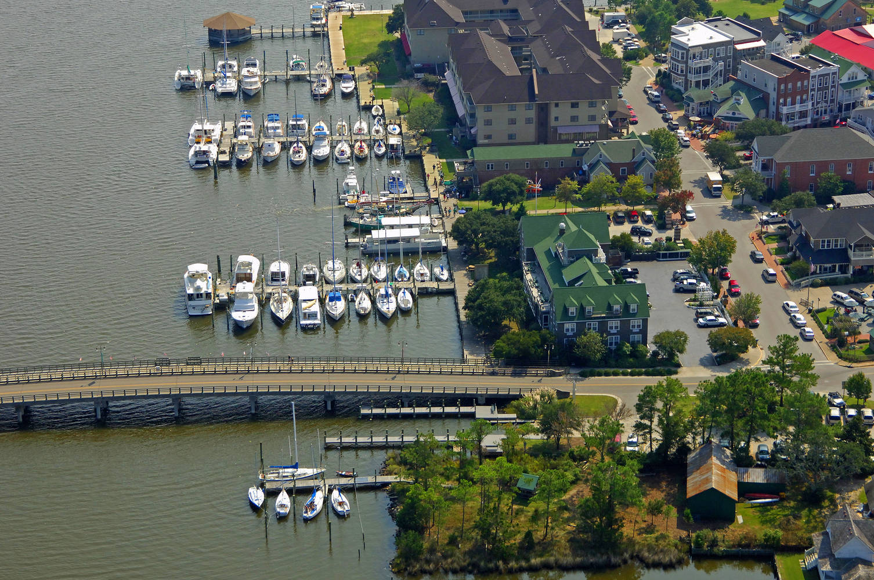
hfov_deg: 24.6
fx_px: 2000
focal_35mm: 82
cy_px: 290
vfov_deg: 16.5
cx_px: 437
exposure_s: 1/1000
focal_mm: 55
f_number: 7.1
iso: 400
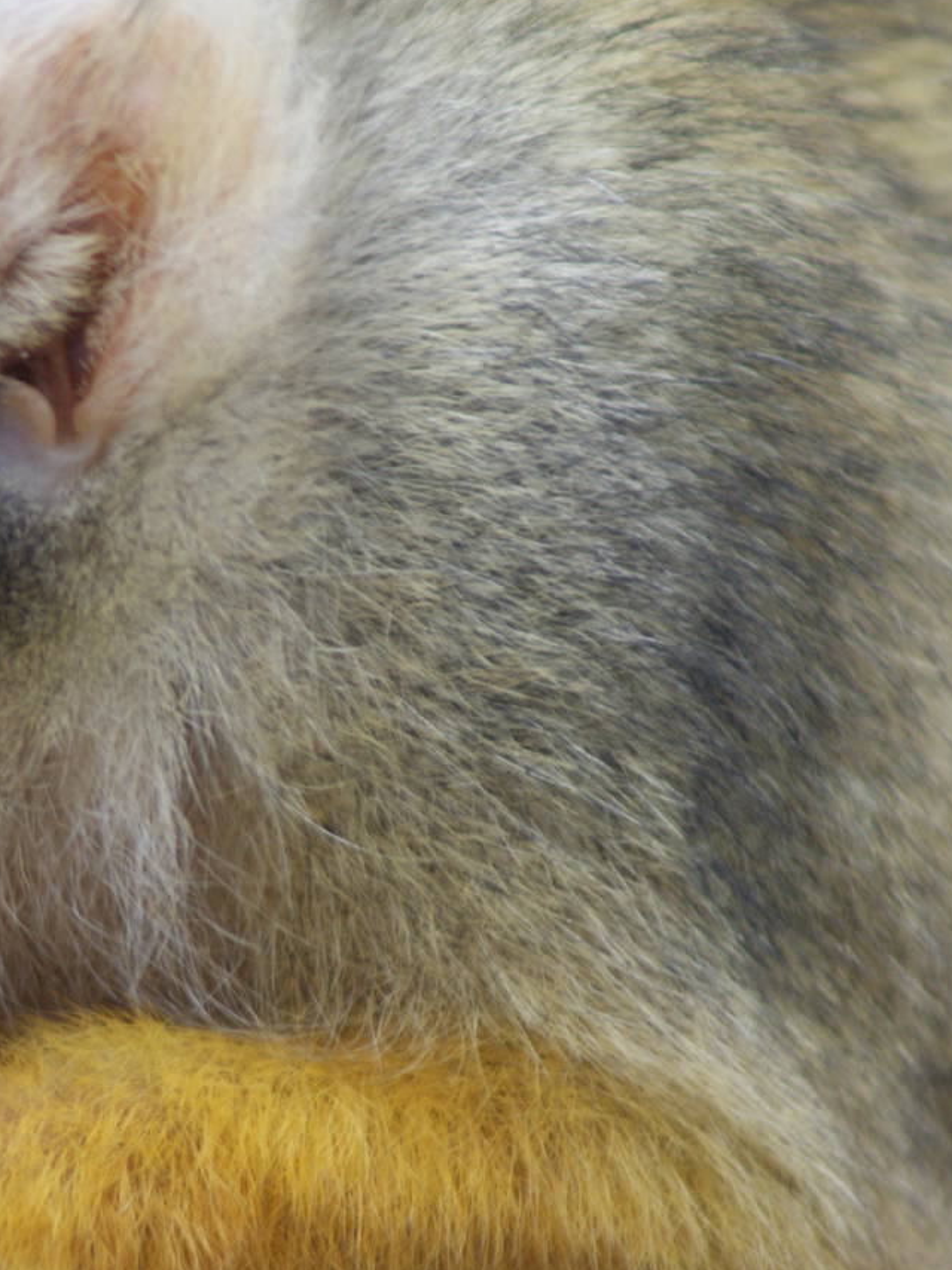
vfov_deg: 2.4
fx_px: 29790
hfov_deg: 1.8
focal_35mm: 812
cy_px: 776
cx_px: 19
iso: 400
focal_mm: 300
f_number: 5.6
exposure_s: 1/80
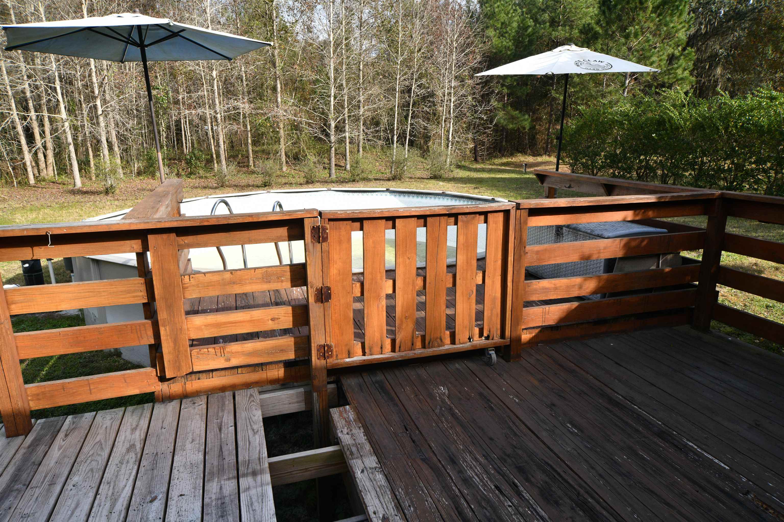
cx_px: 392
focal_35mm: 24
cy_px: 261
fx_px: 523
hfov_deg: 73.7
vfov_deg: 53.1
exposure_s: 1/500
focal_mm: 24
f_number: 10
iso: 800
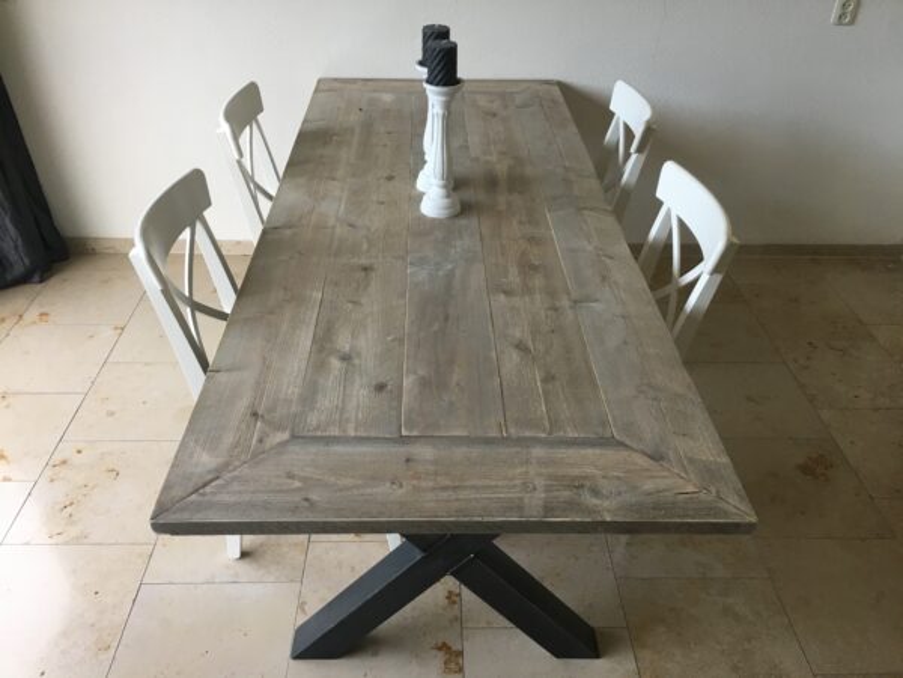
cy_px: 339
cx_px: 452
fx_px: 756
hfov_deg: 61.7
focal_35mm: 29
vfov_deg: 48.2
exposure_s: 1/33
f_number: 2.2
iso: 50
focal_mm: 4.15
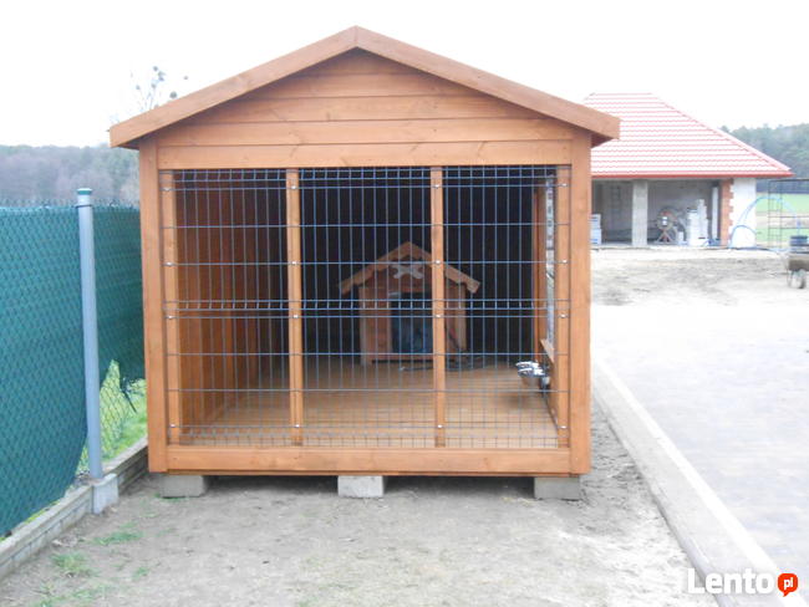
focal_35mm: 44
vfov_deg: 32.9
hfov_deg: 42.9
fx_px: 1029
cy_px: 304
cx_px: 404
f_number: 4.5
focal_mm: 7.8
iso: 800
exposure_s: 1/80
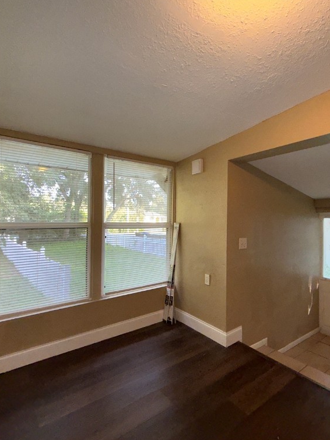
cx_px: 188
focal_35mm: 19
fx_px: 242
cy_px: 218
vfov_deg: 84.7
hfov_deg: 68.3
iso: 320
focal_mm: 2.22
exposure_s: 1/120
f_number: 2.2
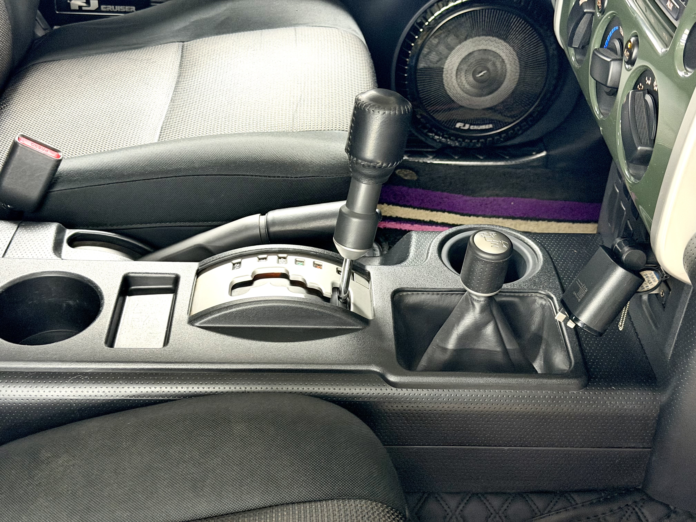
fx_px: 965
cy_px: 261
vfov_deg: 30.3
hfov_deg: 39.7
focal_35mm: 48
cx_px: 348
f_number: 1.78
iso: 400
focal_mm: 6.76
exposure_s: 1/25
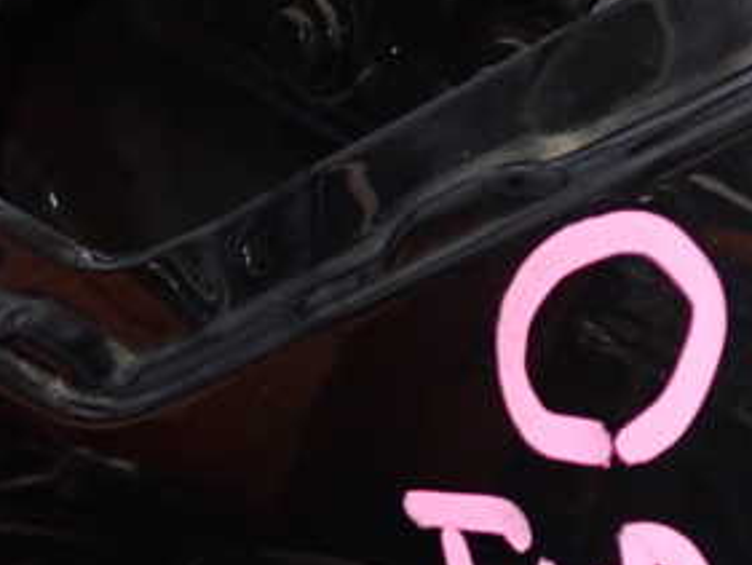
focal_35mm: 64
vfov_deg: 22.4
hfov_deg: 30.2
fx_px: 1391
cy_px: 517
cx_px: 450
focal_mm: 5.4
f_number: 6.3
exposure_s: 1/30
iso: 800
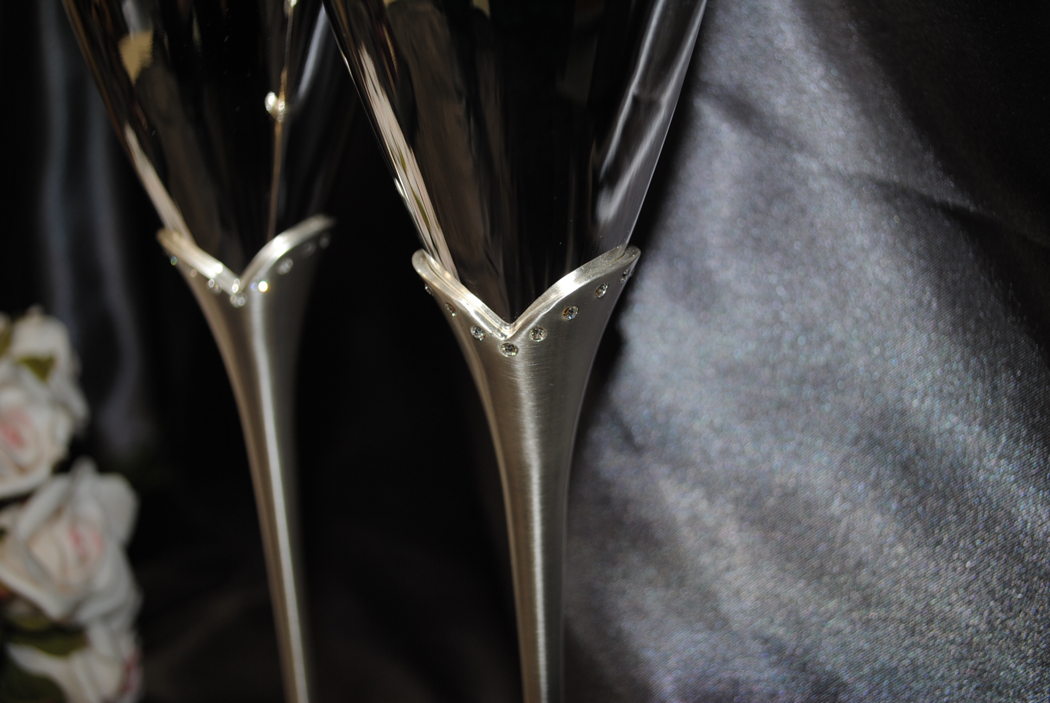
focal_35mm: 36
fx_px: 1051
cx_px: 525
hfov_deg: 53.1
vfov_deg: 37.0
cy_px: 352
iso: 125
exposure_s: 1/60
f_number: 4
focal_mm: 24
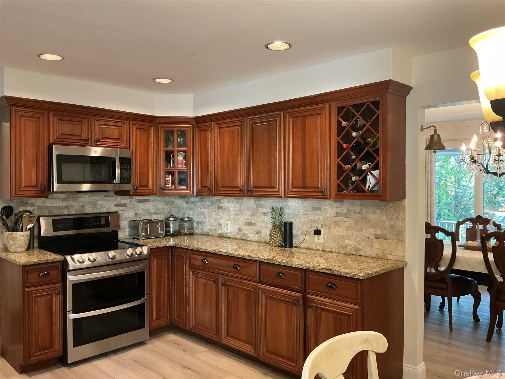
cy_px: 190
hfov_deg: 61.7
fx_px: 423
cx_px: 252
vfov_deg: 48.2
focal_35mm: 29
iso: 200
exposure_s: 1/60
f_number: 1.8
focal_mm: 3
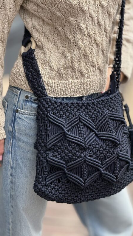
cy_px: 118
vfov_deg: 16.3
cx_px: 88
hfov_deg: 9.2
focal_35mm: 132
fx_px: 827
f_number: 2.8
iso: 50
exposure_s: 1/490
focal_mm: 15.66
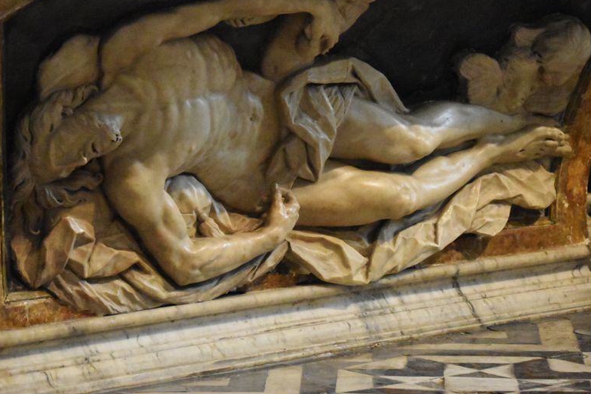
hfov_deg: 10.6
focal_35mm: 195
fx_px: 3195
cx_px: 297
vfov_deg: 7.0
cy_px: 152
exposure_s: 1/125
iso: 11400
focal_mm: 95
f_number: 4.5
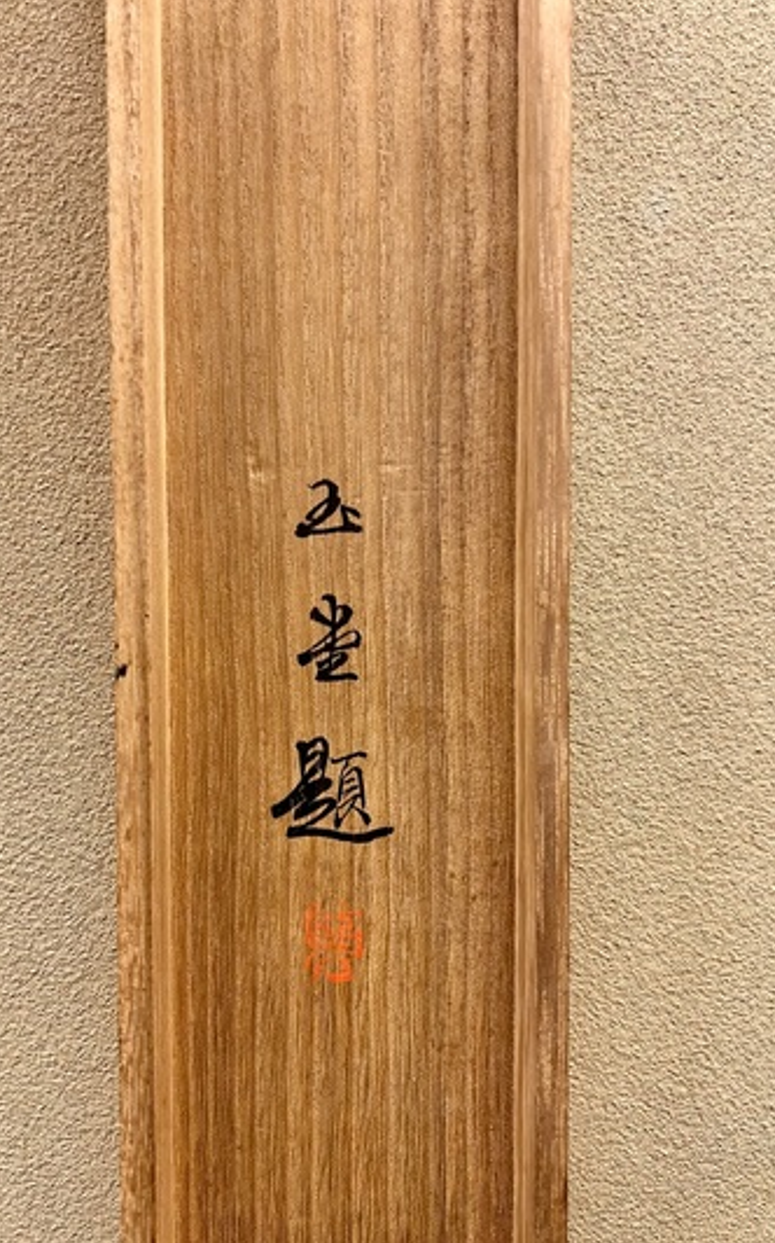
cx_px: 354
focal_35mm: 28
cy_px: 617
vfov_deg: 66.5
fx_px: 947
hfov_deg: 44.5
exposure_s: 1/60
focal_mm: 5.7
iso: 100
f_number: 1.5
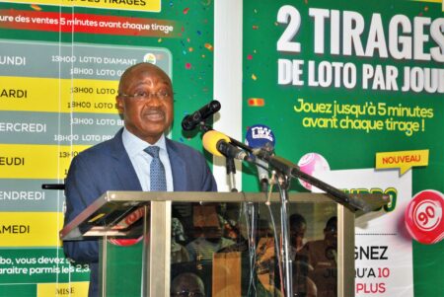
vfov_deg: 16.6
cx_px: 222
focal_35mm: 82
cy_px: 148
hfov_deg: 24.6
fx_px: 1018
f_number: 5.6
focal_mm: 55
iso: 800
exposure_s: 1/200
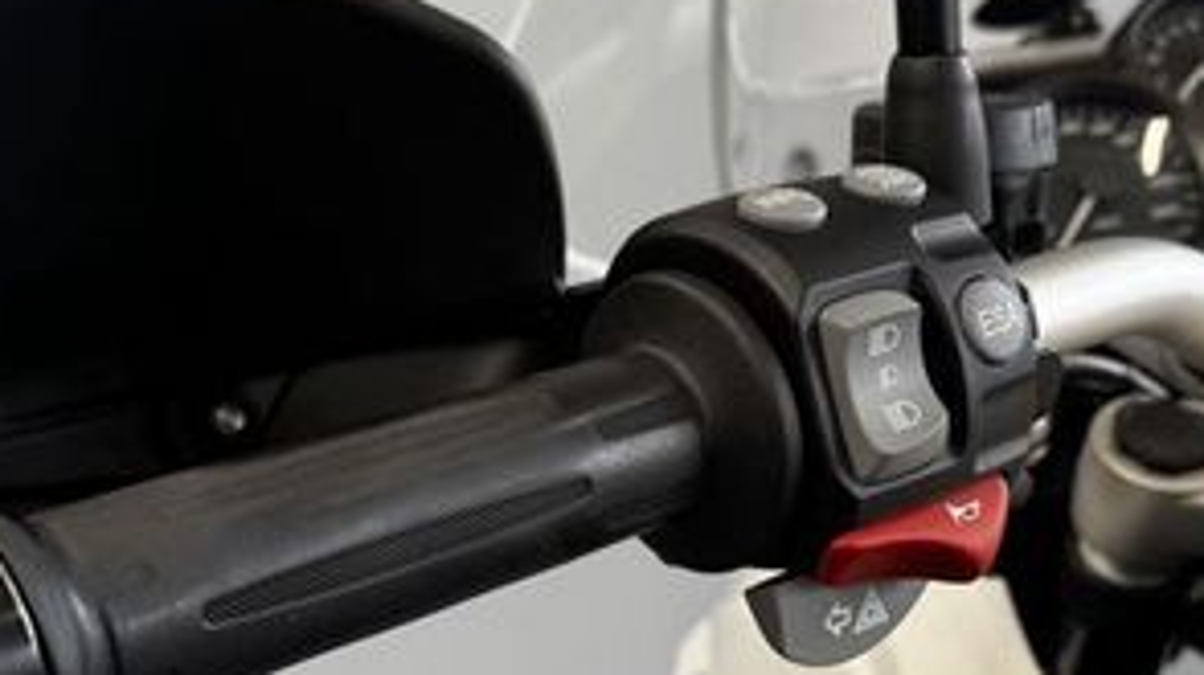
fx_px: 1819
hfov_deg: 36.3
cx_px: 799
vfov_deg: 20.9
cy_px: 466
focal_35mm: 57
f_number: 1.78
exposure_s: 1/121
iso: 125
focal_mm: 6.76
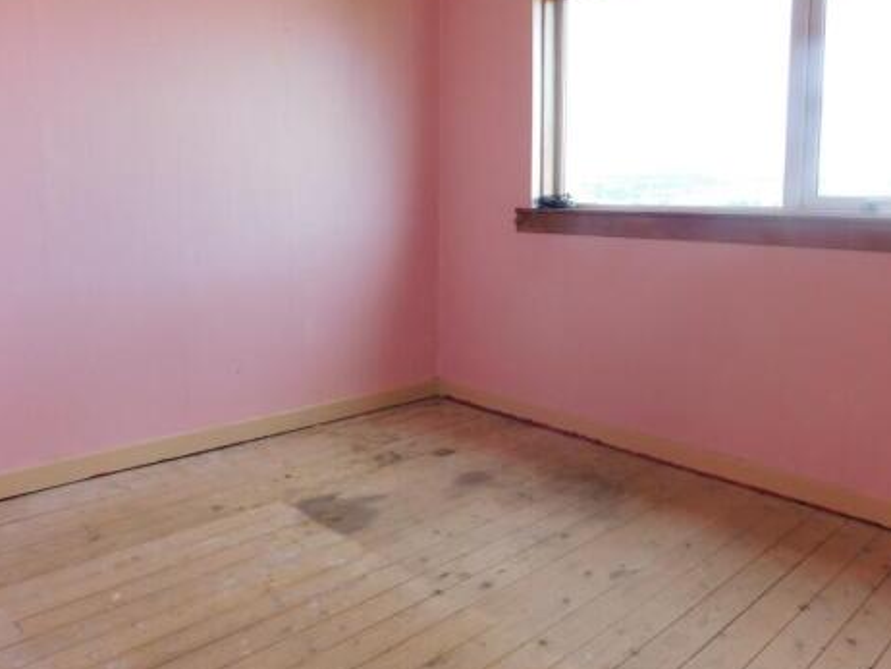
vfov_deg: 48.0
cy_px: 271
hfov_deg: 61.5
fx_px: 747
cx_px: 493
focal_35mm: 29
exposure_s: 1/80
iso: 125
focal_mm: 4
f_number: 3
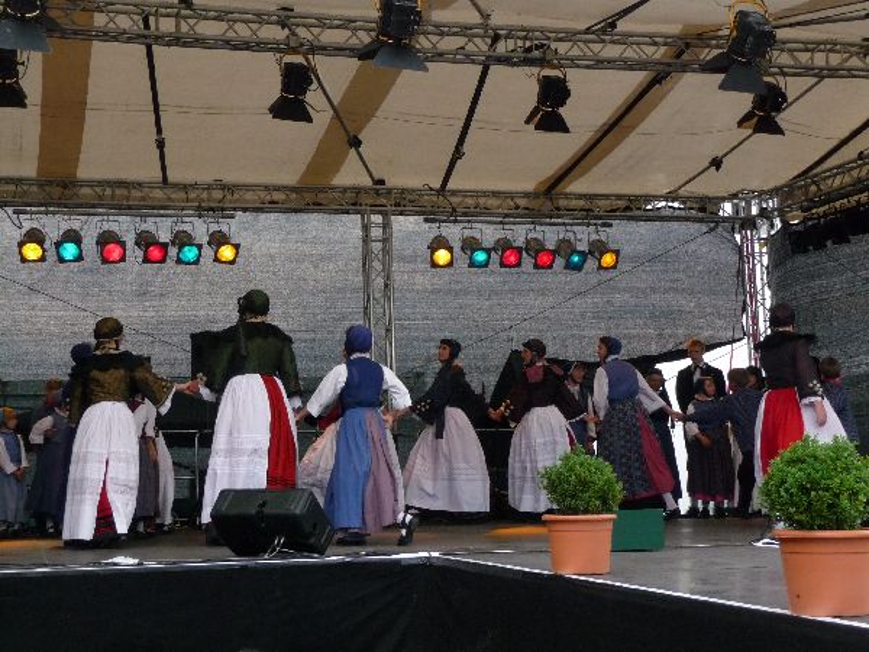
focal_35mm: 58
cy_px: 326
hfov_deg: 33.2
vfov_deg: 25.2
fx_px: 1456
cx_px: 434
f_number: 4.4
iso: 320
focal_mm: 9.8
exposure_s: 1/500
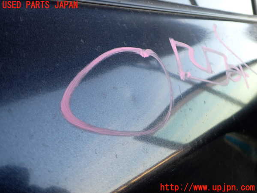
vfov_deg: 46.8
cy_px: 96
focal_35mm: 30
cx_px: 128
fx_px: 223
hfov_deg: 60.0
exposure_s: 1/125
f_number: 2.3
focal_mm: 5.4
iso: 200
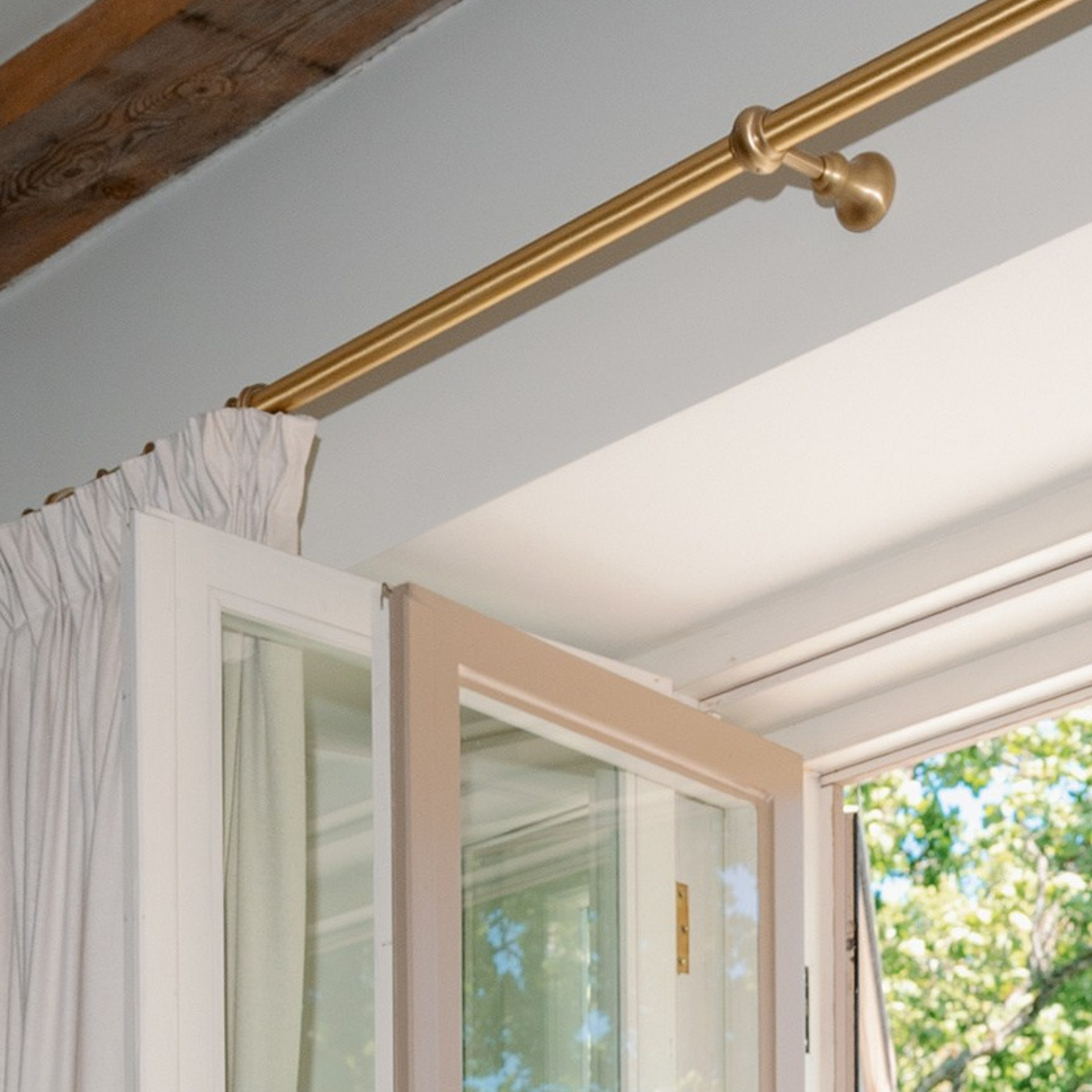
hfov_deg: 18.3
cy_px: 2202
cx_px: 935
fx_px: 3355
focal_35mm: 94
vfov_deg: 15.0
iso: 320
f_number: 6.3
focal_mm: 24
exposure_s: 1/160
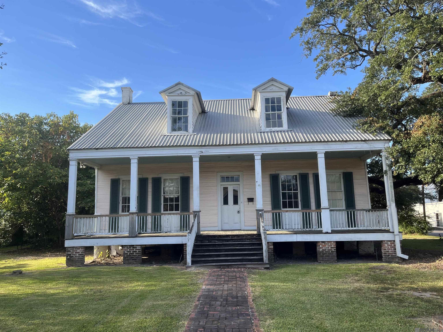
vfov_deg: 53.1
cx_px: 222
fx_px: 333
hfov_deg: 67.3
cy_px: 166
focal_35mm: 26
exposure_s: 1/1000
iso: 50
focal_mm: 5.1
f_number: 1.6
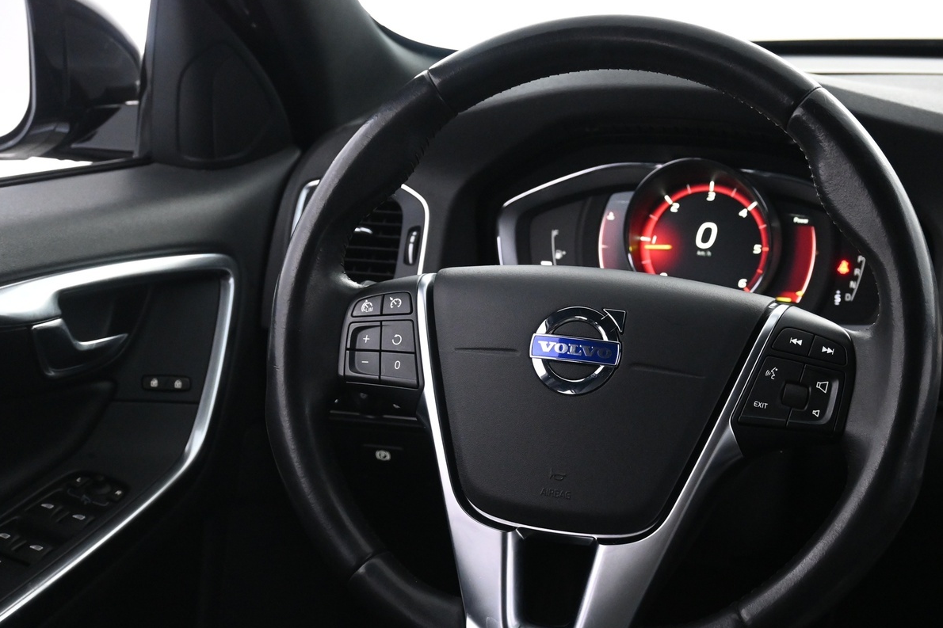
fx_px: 1310
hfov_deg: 39.4
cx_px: 577
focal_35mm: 50
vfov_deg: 26.9
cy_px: 362
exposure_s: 1/40
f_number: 4.2
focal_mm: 24.5
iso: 2500
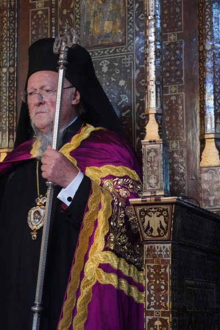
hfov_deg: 14.2
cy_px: 165
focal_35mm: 94
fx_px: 862
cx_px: -17
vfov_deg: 21.7
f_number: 4
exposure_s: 1/125
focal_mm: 62
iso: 12800
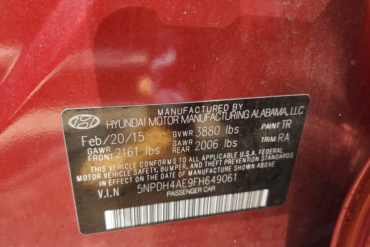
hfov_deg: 65.5
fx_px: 288
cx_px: 179
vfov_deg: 46.3
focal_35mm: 28
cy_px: 137
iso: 50
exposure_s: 1/143
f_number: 1.5
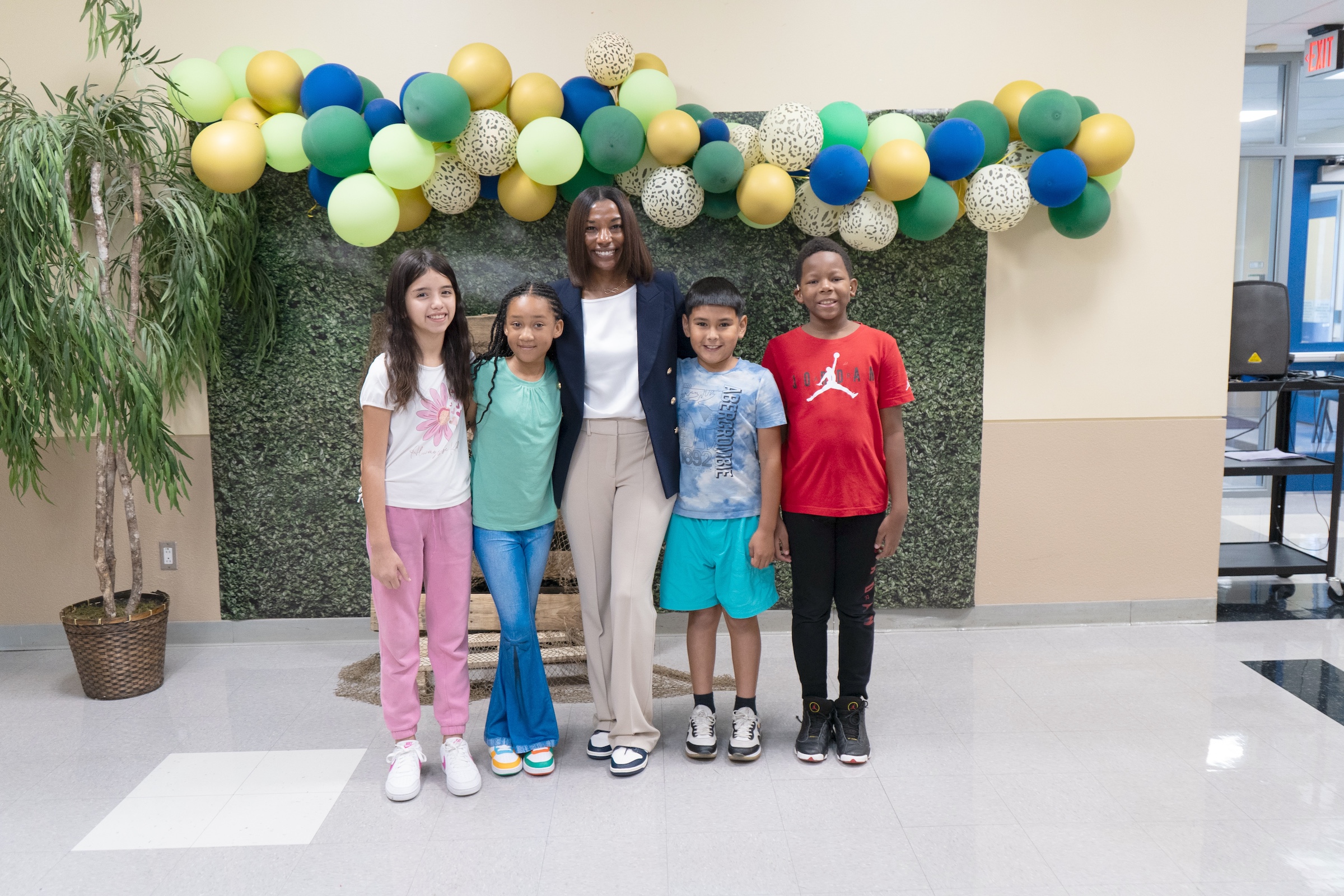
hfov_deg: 63.7
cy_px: 448
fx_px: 1083
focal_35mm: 29
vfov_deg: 45.0
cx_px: 672
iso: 2500
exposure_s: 1/160
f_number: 4
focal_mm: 29
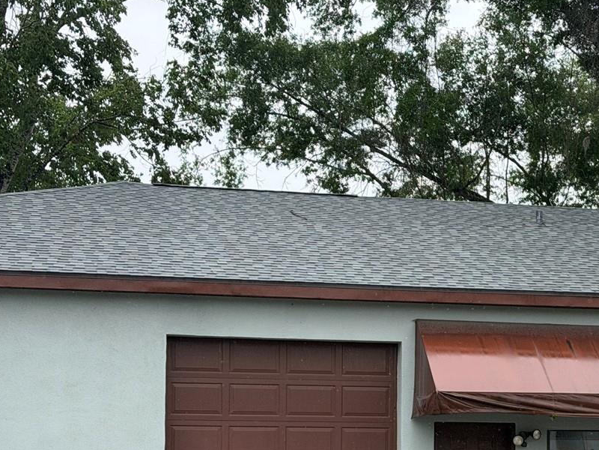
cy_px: 411
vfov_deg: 15.2
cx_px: 570
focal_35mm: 96
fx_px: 1661
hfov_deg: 19.9
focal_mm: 6.76
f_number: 1.78
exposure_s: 1/2273
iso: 80
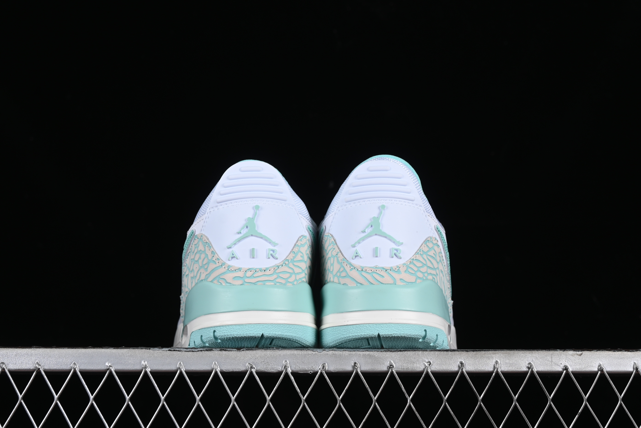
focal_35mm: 75
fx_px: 1335
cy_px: 214
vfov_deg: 18.2
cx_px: 320
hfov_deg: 27.0
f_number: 8
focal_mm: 50
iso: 160
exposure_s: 1/80
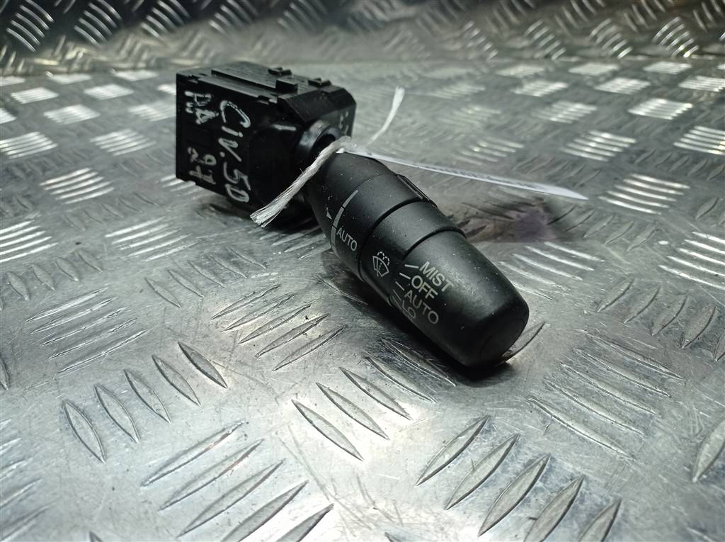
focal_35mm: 28
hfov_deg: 63.5
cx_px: 362
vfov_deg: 49.6
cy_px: 271
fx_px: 586
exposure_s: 1/304
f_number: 1.79
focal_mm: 4.7
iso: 103
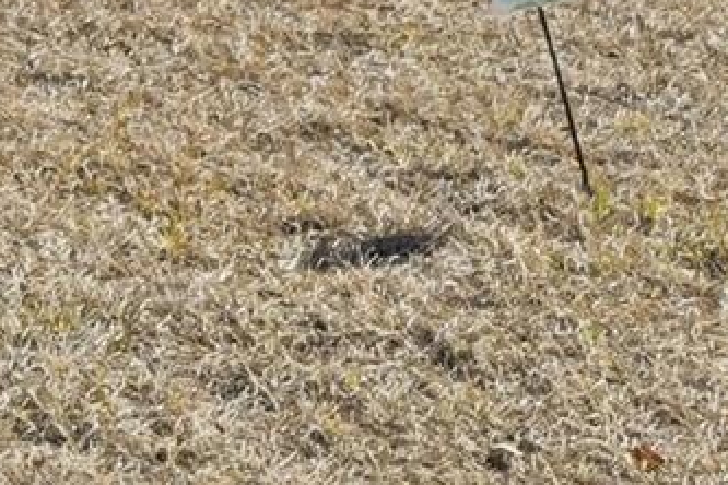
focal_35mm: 180
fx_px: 3640
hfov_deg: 10.0
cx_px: -1025
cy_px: -1100
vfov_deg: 6.7
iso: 400
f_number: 8
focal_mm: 24
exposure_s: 1/16000
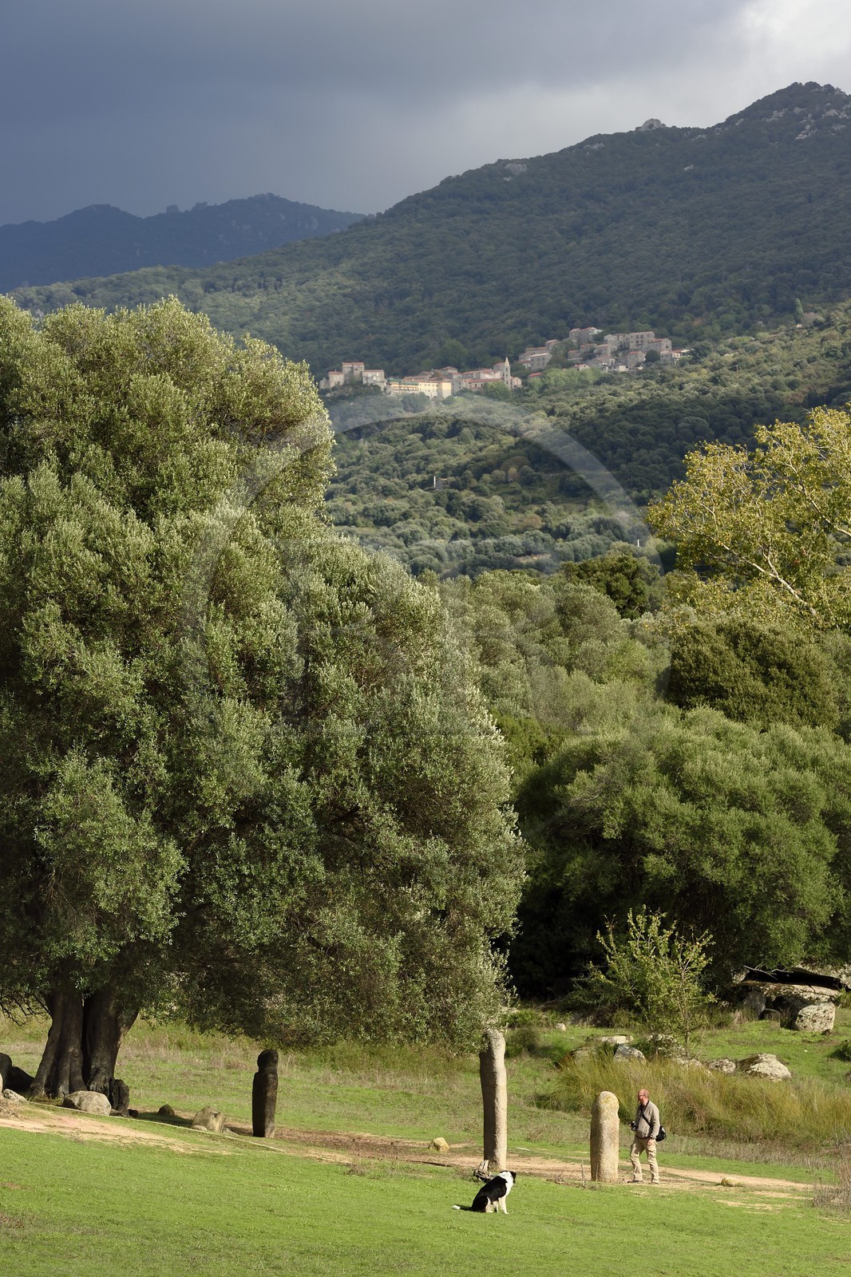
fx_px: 4789
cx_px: 426
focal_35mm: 135
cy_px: 638
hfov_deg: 10.2
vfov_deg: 15.2
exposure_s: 1/320
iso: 200
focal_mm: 135
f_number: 9
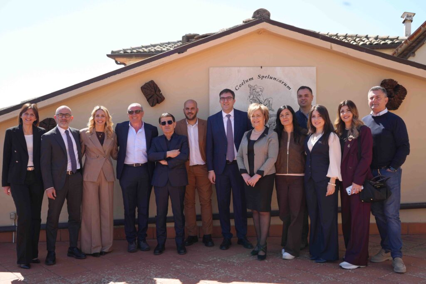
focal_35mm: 36
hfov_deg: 53.1
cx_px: 213
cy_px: 142
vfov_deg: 36.9
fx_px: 426
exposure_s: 1/320
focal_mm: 36
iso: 100
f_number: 4.5
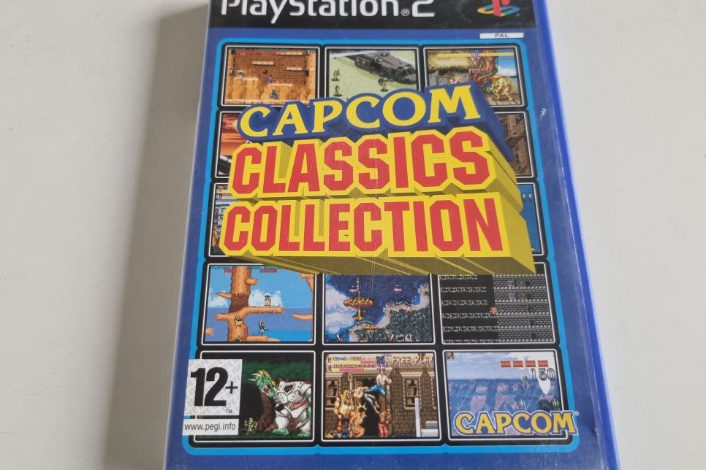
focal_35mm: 28
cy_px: 226
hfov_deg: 65.5
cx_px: 356
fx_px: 549
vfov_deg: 46.4
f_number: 1.8
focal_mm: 5.4
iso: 250
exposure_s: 1/100
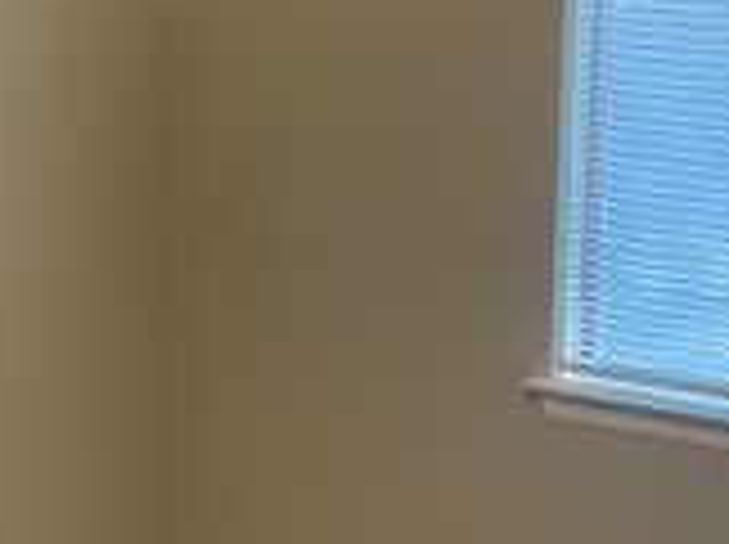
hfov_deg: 19.0
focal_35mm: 103
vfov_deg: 14.3
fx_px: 2166
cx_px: 544
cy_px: 414
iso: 125
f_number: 1.6
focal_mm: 4.2
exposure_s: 1/120
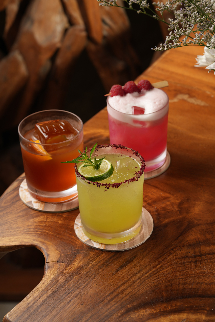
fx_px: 806
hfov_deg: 15.2
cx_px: 108
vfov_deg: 22.6
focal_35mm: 90
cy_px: 161
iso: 125
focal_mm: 90
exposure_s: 1/160
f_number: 8
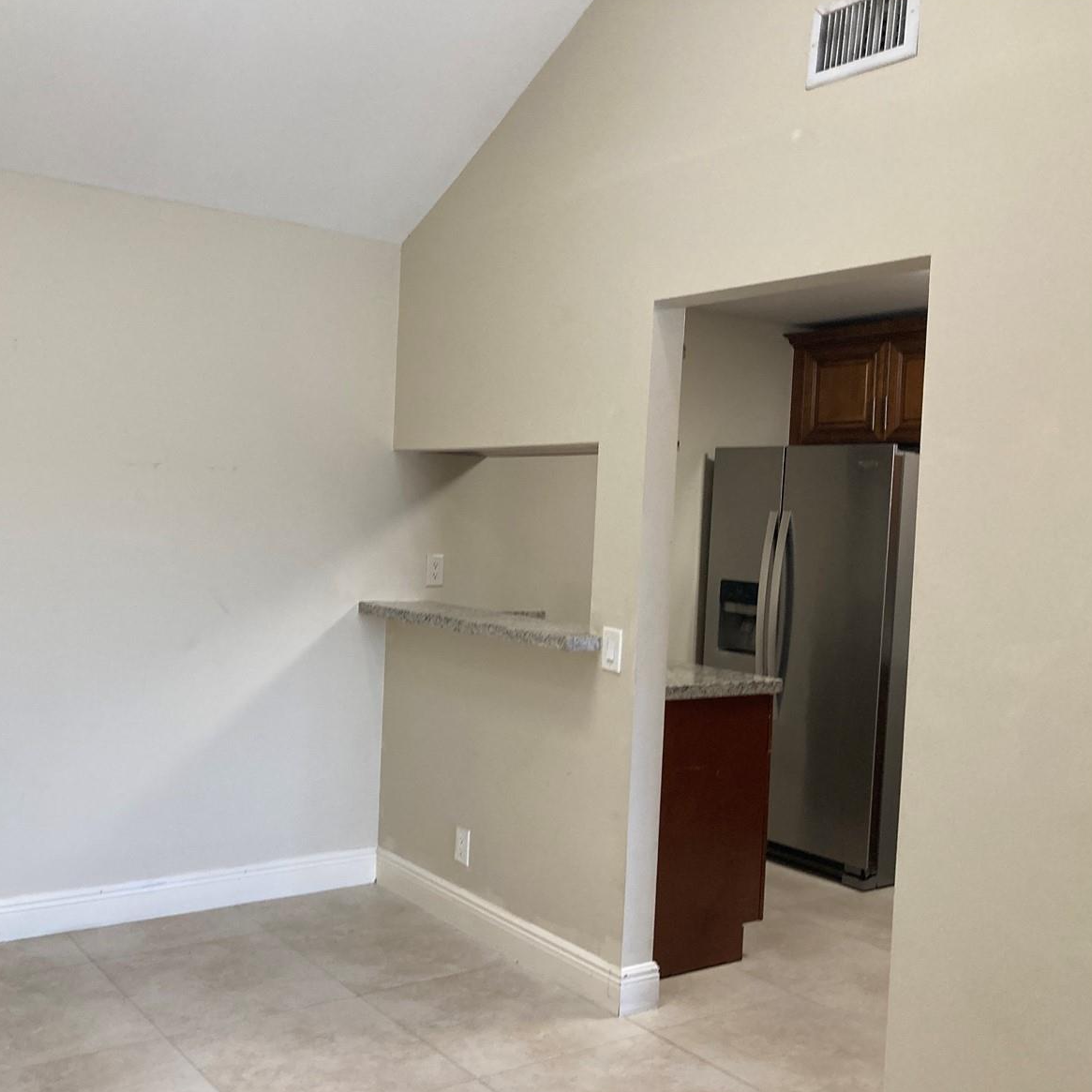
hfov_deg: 47.9
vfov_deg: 48.4
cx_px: 399
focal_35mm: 34
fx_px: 1213
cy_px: 553
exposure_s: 1/60
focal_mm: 3.99
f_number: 1.8
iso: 100
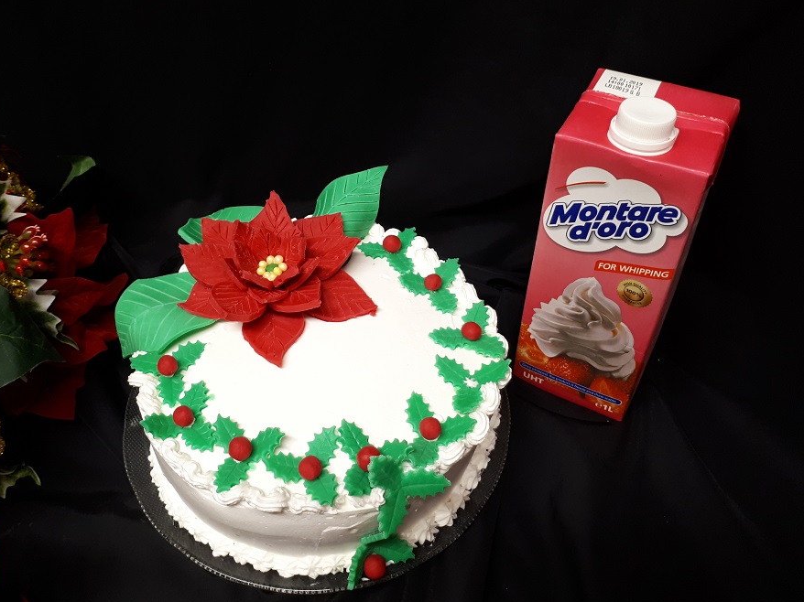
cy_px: 271
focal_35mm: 31
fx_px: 720
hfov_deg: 58.2
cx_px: 349
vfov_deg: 45.4
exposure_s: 1/33
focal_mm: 3.6
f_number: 1.9
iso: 100
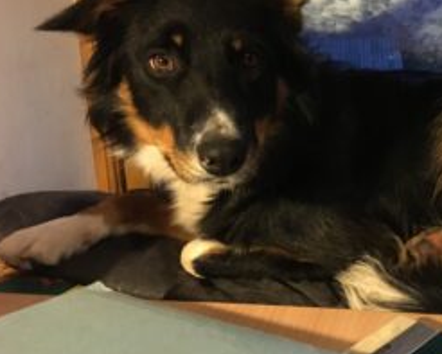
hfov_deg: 39.2
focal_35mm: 46
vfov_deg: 32.5
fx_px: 602
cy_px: 122
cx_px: 336
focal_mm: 4.15
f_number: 2.2
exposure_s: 1/17
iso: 640
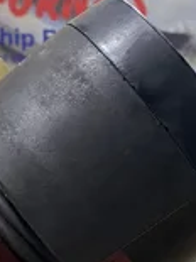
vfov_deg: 17.2
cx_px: 221
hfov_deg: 13.9
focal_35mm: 104
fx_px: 786
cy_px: 386
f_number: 1.8
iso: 200
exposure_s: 1/50
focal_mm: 4.25
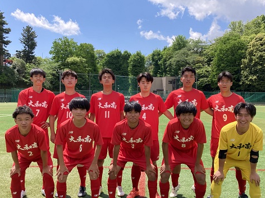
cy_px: 122
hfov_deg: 49.0
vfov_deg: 37.5
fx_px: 291
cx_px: 138
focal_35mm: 38
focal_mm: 3.99
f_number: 1.8
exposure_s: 1/941
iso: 20
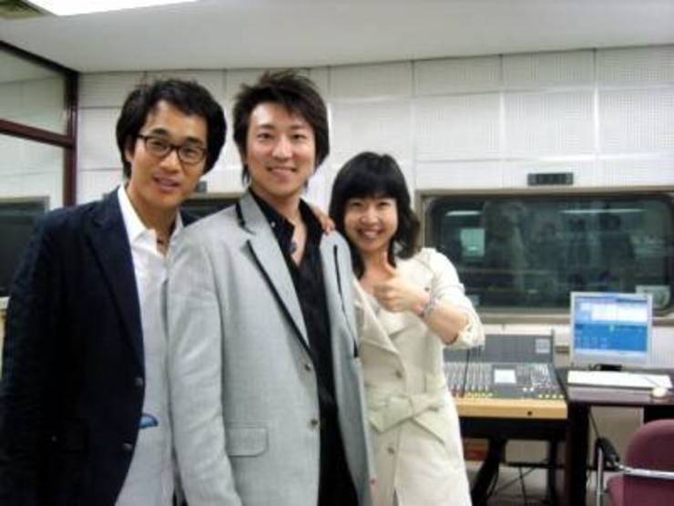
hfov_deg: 52.6
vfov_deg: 40.7
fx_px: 681
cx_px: 337
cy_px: 253
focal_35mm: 35
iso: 123
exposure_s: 1/20
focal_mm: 7.4
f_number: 2.8
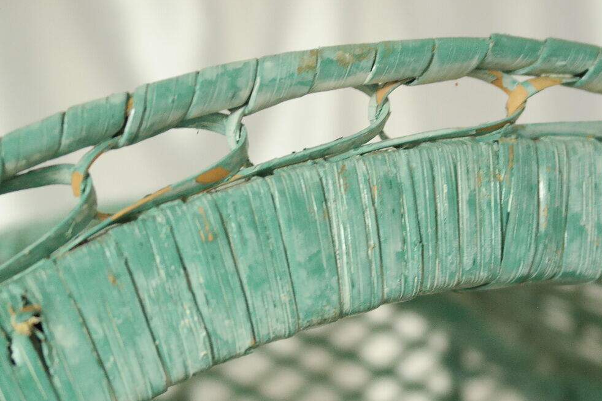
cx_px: 324
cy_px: 342
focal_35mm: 81
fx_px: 1354
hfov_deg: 25.1
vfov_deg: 16.7
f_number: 5.6
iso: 800
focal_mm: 30
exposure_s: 1/30
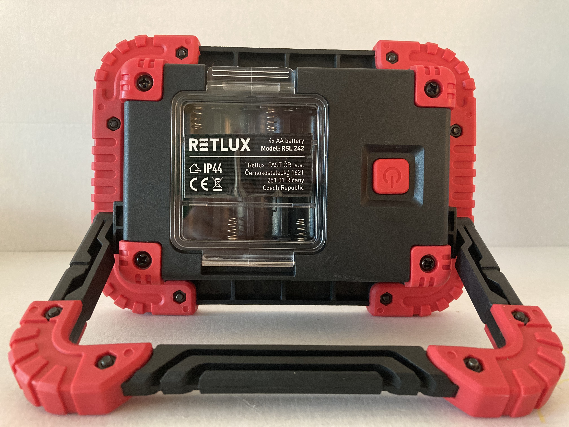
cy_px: 214
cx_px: 284
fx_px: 460
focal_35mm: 28
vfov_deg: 49.7
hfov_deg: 63.4
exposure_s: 1/40
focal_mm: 3.99
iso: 400
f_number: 1.8
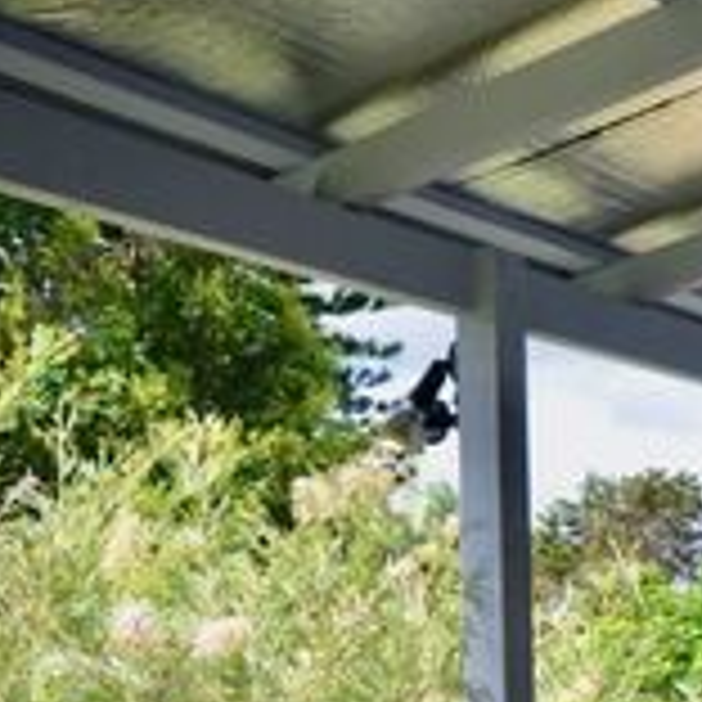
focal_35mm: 77
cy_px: 673
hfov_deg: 21.2
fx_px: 1767
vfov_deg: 21.8
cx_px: 796
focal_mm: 20
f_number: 10
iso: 400
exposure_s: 1/200
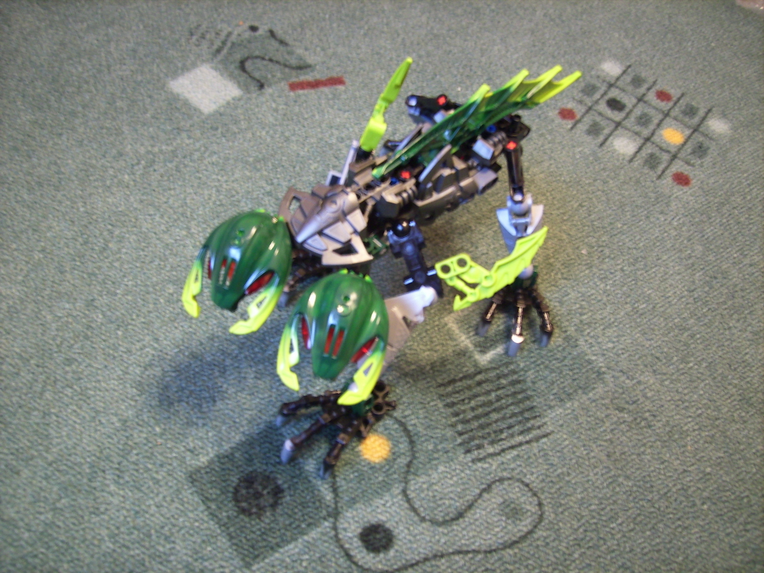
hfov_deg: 56.8
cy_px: 286
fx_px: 706
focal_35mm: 32
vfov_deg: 44.2
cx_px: 382
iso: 50
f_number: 2.8
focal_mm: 5.99
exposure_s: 1
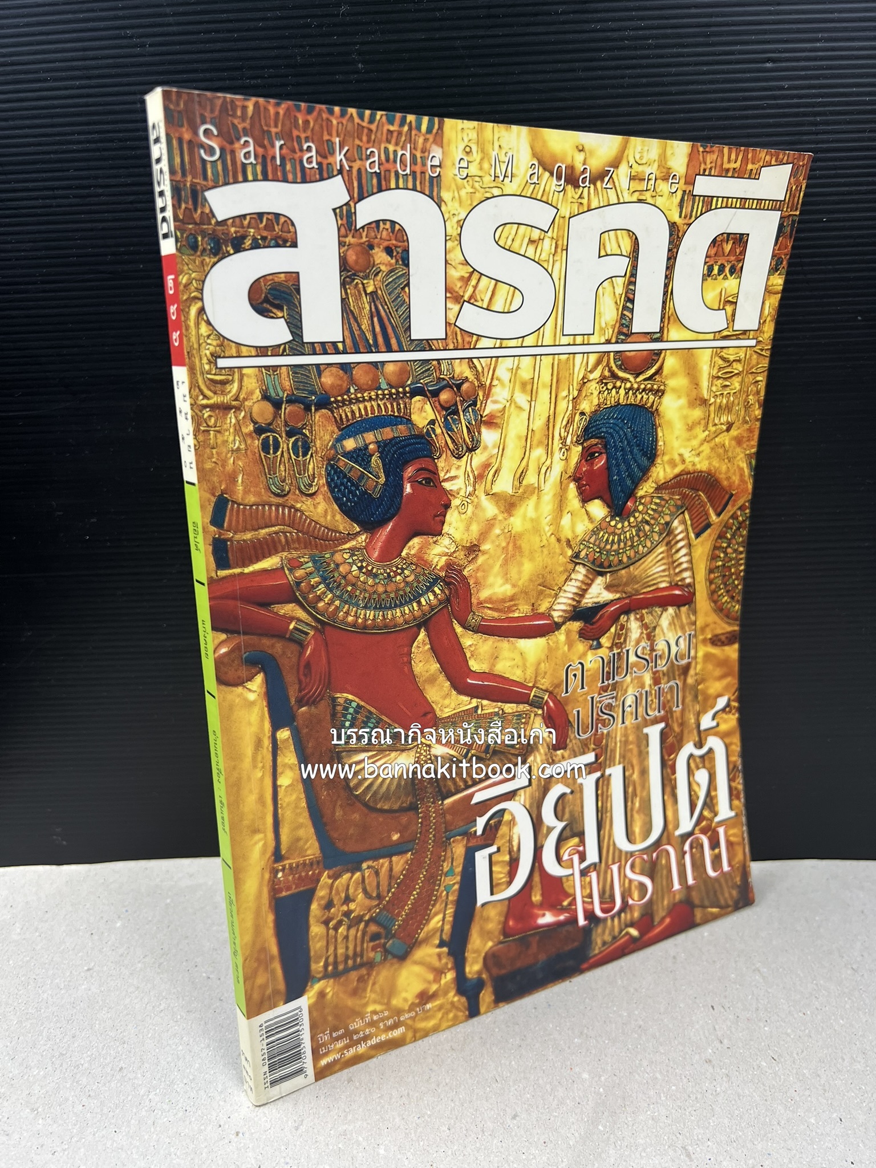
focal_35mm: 26
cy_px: 584
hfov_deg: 53.1
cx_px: 438
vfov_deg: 67.3
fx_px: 877
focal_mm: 5.7
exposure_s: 1/100
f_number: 1.5
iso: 64
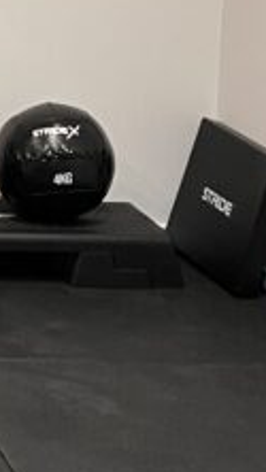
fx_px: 1704
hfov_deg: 8.1
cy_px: -162
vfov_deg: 15.0
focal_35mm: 136
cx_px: -420
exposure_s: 1/50
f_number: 1.6
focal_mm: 5.1
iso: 250
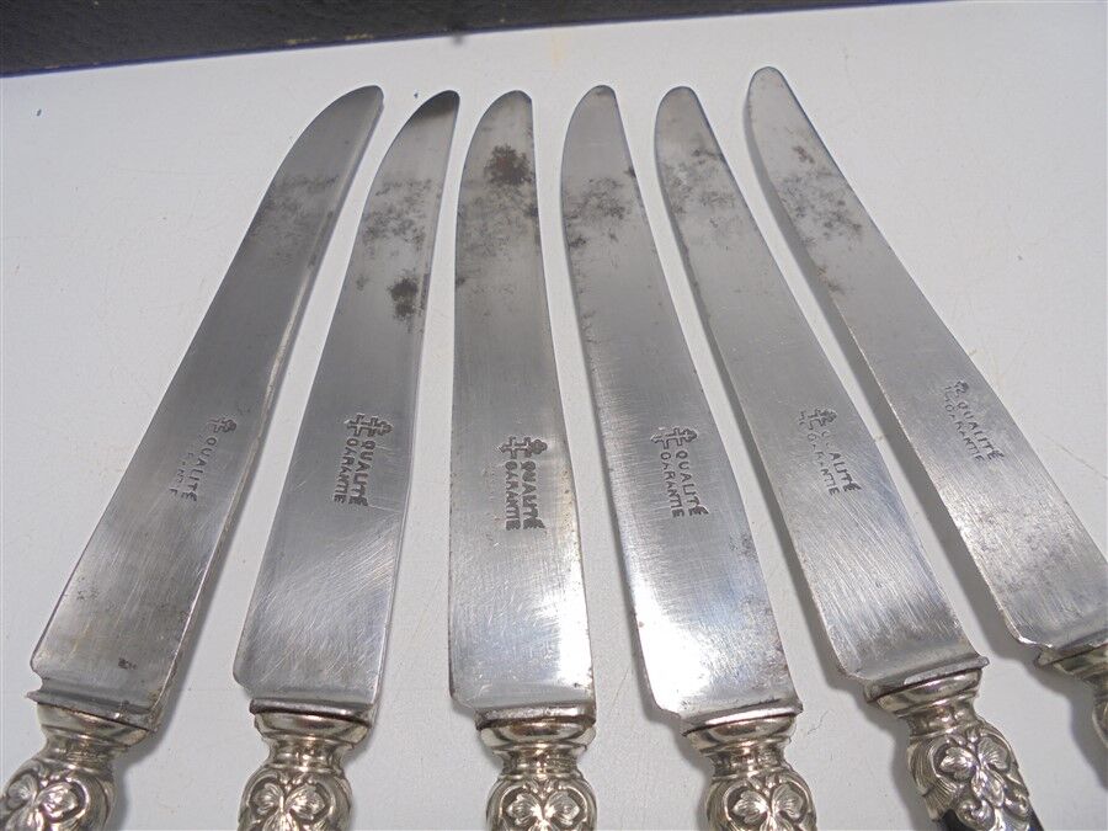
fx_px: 832
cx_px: 554
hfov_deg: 67.3
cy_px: 416
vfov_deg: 53.1
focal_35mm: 26
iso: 100
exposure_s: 1/60
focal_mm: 4.6
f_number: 3.5
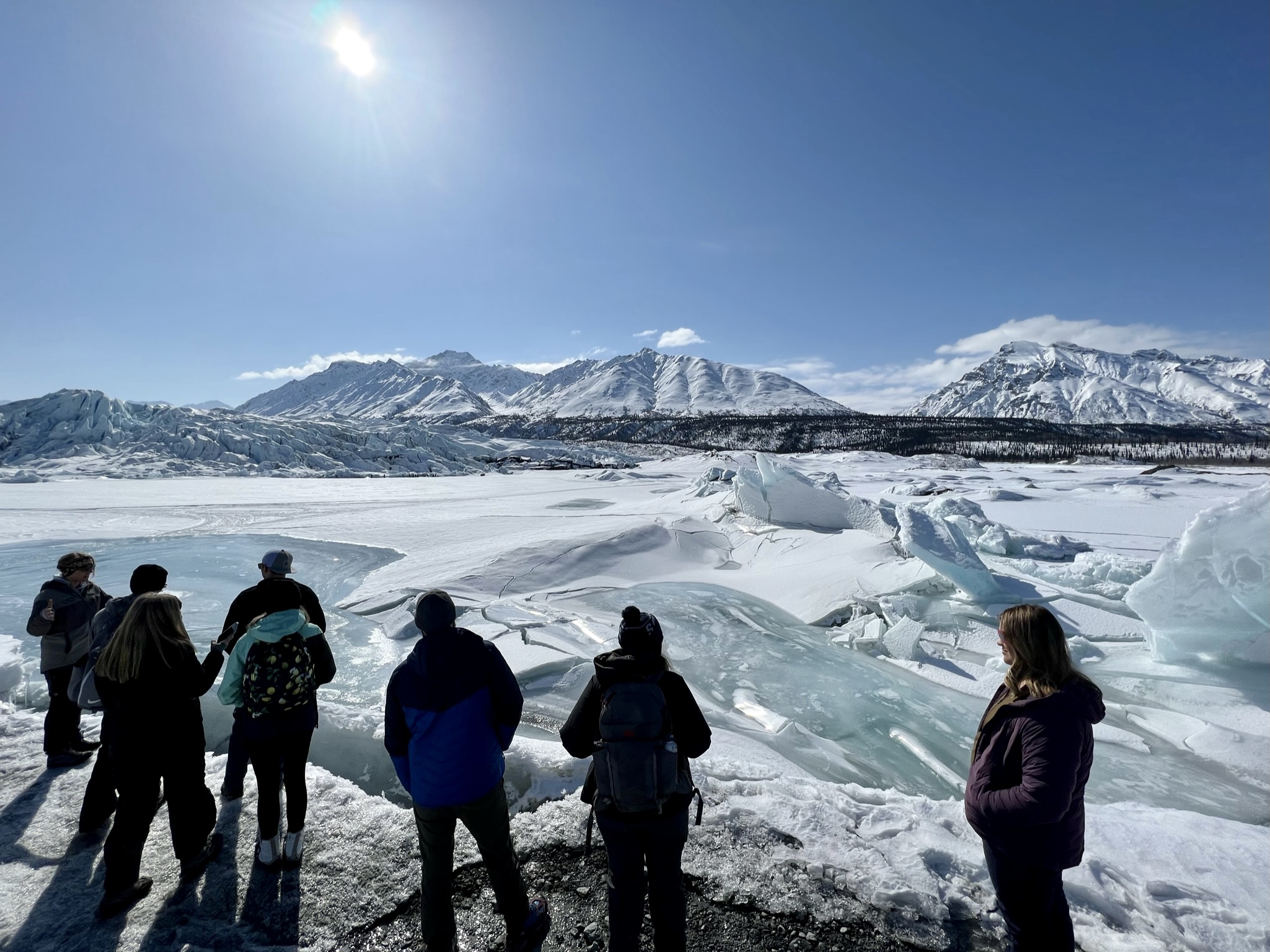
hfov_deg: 106.2
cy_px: 476
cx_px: 635
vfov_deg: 89.9
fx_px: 477
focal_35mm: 13
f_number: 1.8
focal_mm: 1.57
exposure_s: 1/6494
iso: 25
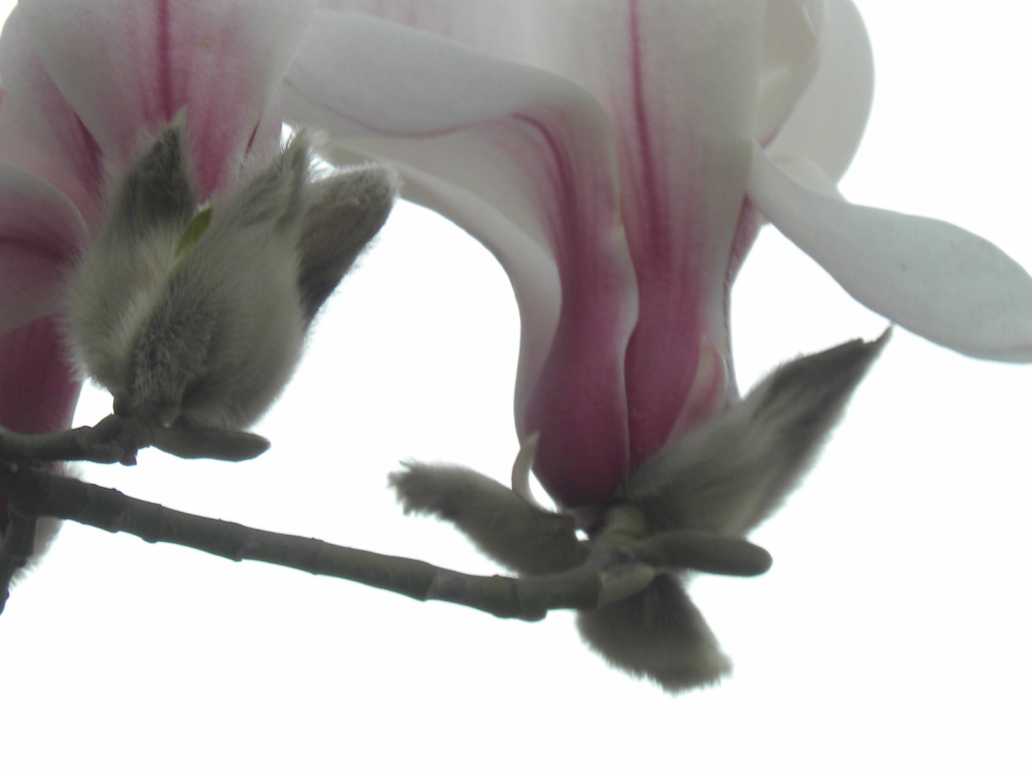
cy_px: 209
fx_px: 14100
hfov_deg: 4.2
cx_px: 468
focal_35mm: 473
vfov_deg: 3.1
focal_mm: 51.8
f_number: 5
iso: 64
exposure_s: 1/85.6
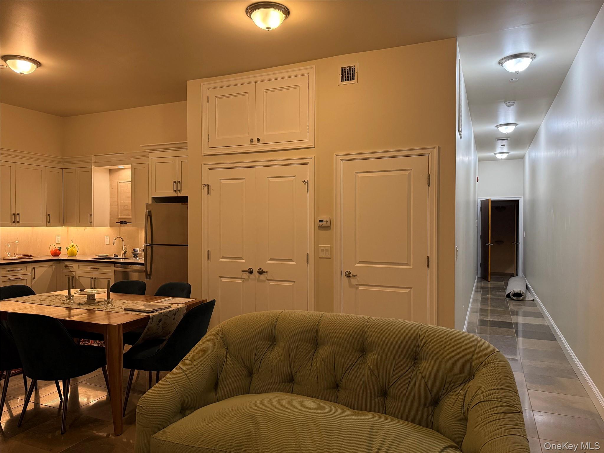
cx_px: 302
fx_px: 419
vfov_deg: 56.8
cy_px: 226
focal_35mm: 24
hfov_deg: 71.6
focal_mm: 6.76
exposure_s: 1/120
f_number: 1.78
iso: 400
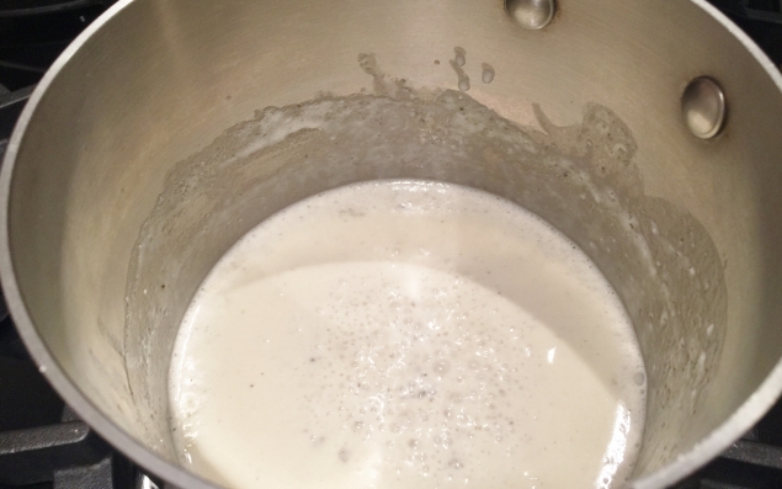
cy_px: 282
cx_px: 390
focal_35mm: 31
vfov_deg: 40.5
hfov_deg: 61.2
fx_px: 661
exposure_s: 1/15
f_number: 2.2
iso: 32
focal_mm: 4.15
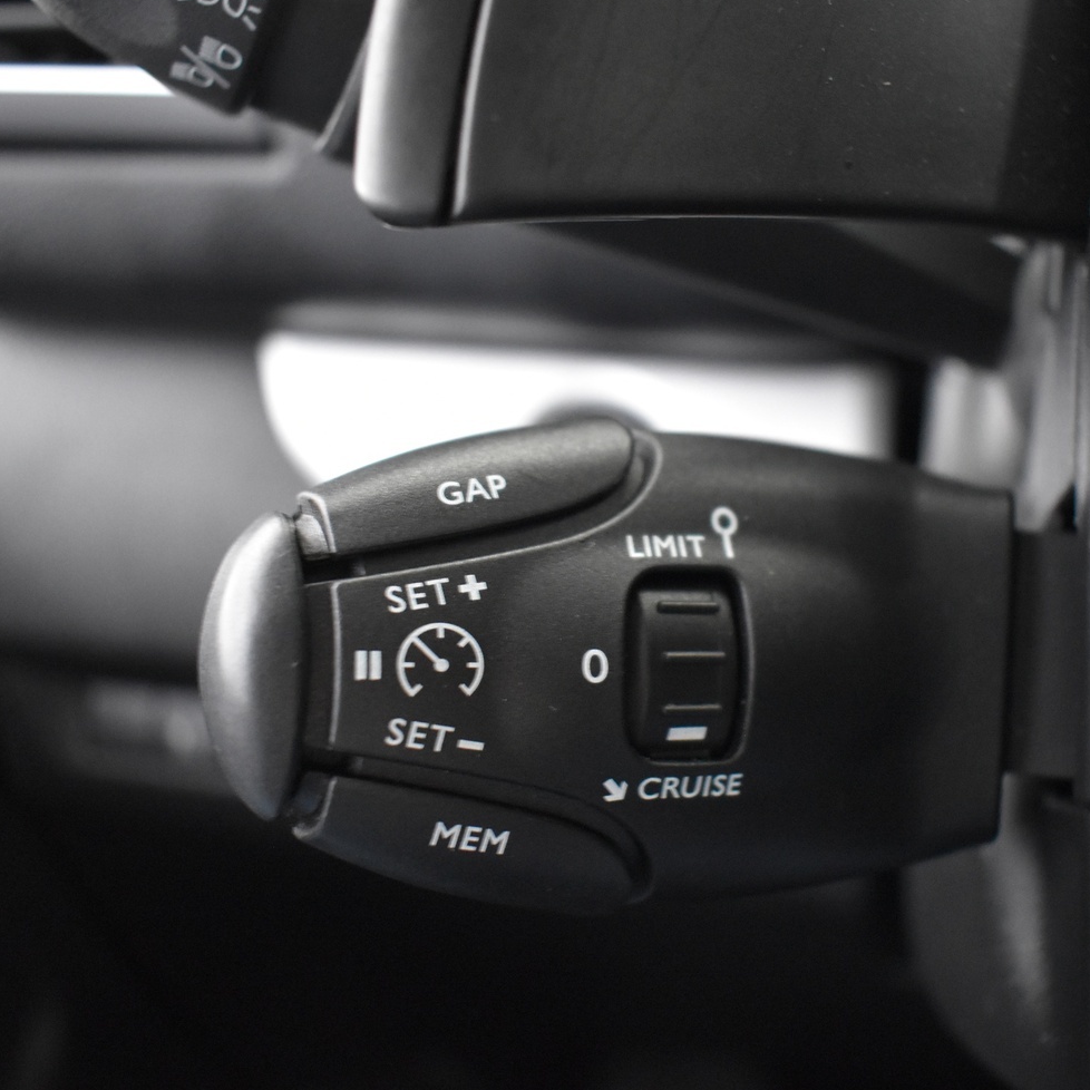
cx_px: 679
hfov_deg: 43.5
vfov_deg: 43.8
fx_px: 1354
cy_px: 594
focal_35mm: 38
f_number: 3.5
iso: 3200
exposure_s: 1/8
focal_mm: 18
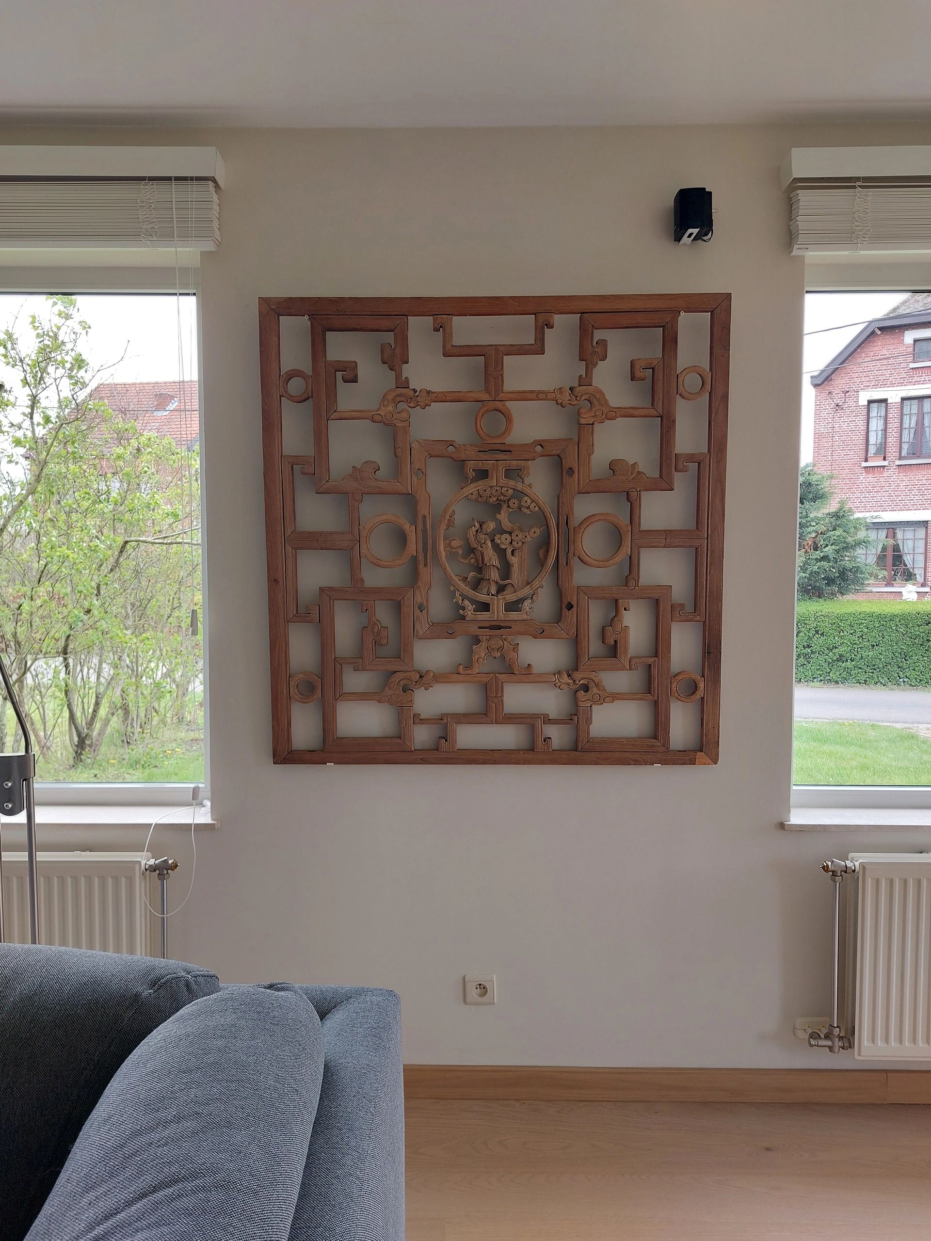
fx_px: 861
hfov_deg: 56.8
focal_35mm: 24
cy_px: 620
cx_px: 466
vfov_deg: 71.6
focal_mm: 5.23
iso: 40
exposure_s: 1/50
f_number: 1.8
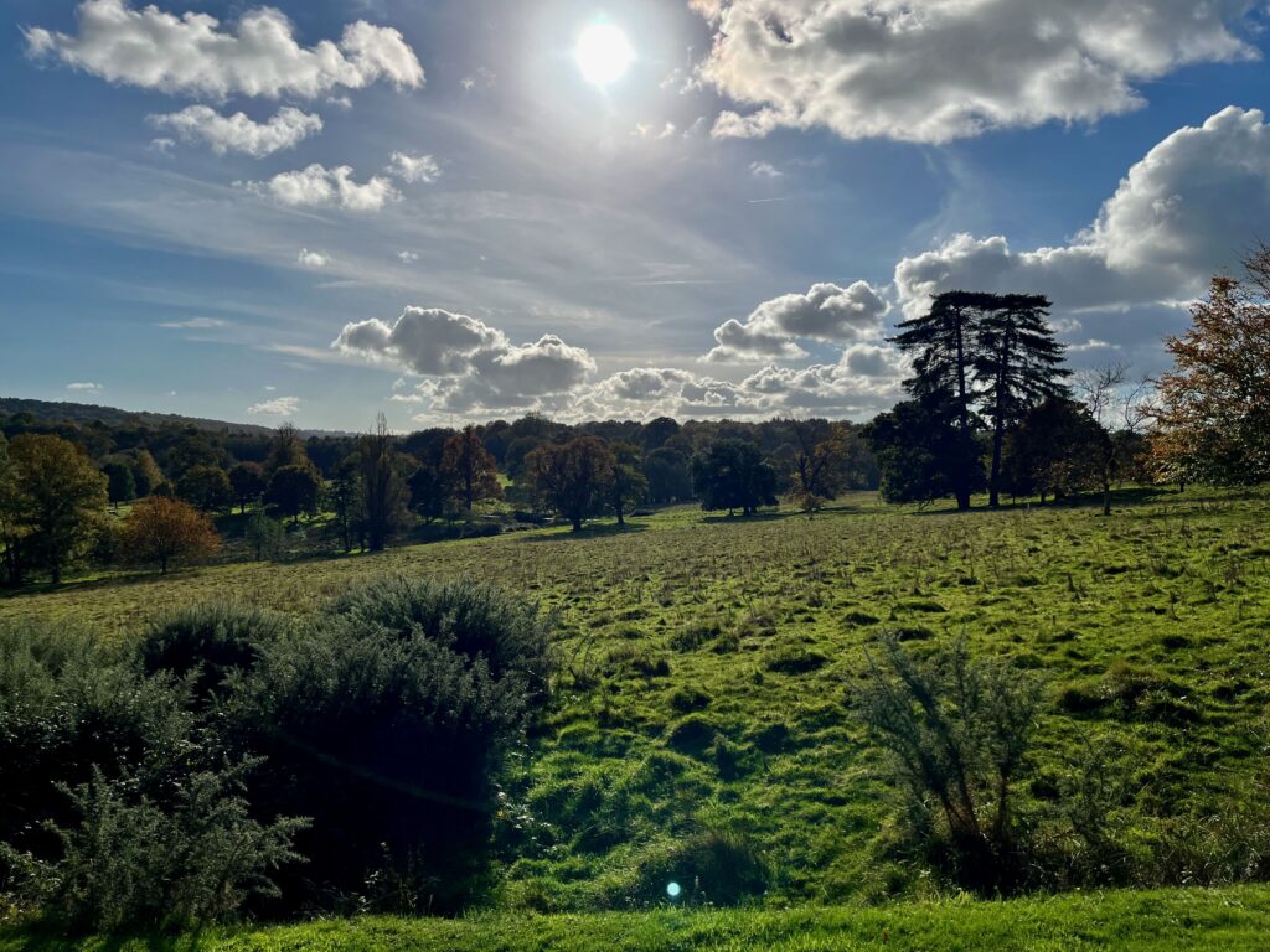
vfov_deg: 53.1
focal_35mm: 26
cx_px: 635
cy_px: 476
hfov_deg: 67.3
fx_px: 954
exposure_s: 1/13333
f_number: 1.6
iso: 50
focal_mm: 5.1
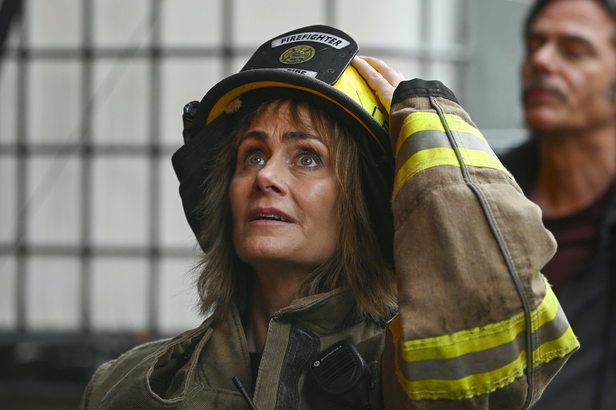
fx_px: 2052
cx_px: 308
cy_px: 205
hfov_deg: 17.1
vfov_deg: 11.4
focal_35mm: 120
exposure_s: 1/800
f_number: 2.8
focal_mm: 120
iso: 800
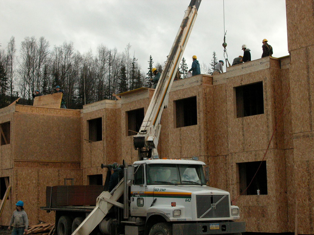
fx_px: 581
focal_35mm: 64
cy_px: 118
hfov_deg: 30.3
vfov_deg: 22.9
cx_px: 157
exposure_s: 1/1000
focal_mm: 16.2
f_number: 6.3
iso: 400
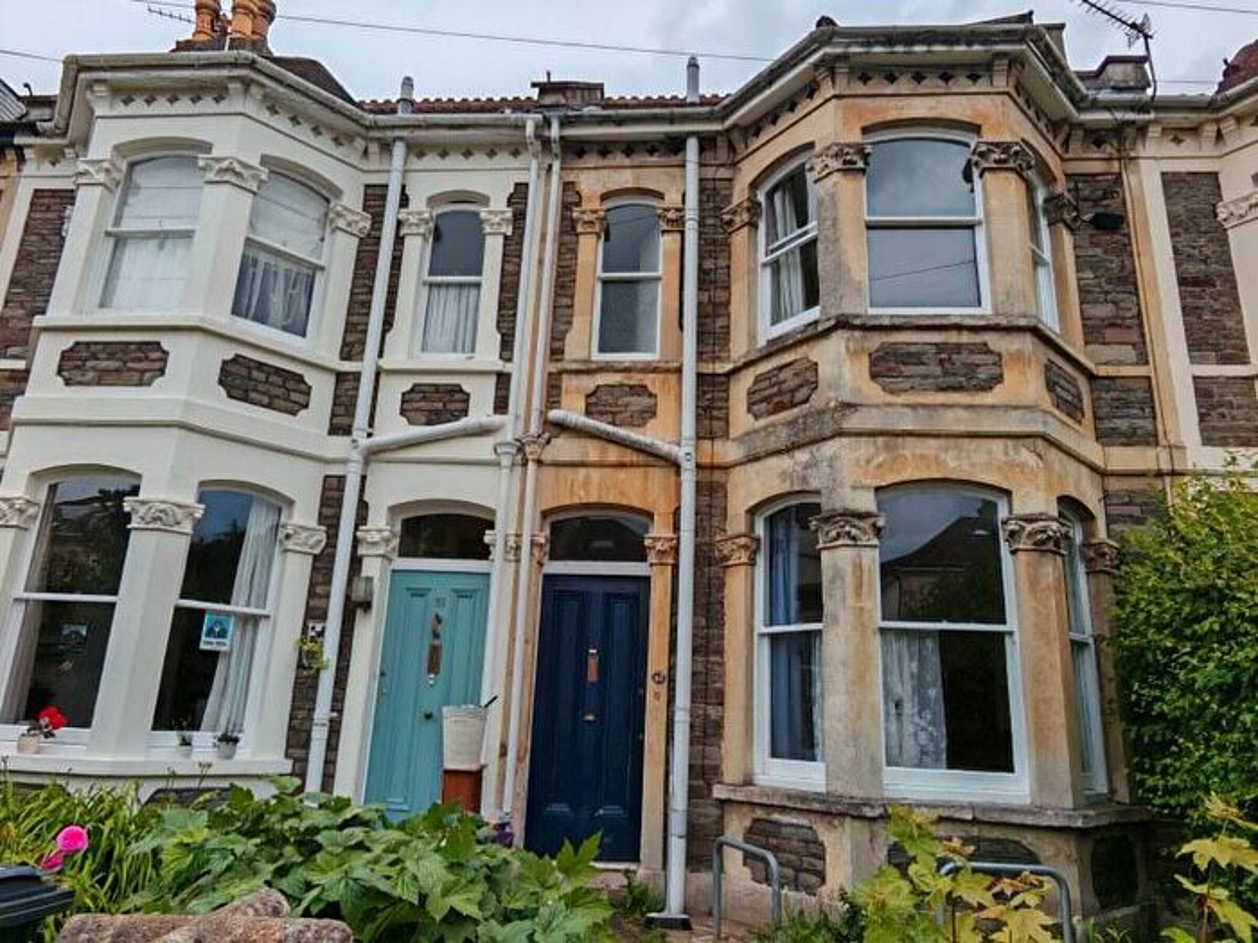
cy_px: 472
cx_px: 629
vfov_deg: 58.9
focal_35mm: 23
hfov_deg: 73.9
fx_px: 836
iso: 50
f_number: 2
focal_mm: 1.82
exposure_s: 1/840
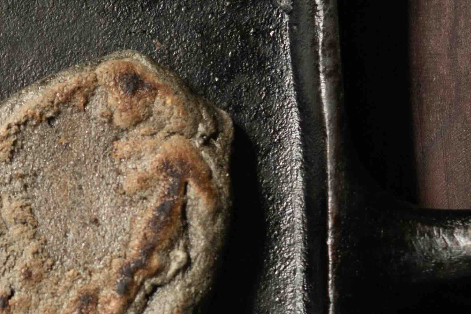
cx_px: 47
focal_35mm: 193
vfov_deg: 7.1
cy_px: 252
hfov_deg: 10.6
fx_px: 2523
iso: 200
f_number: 4
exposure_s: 1/30
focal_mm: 35
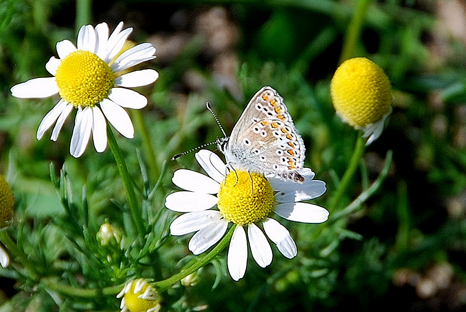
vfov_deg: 4.6
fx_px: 3889
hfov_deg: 6.9
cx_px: 233
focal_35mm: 300
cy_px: 156
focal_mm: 200
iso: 100
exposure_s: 1/160
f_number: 8
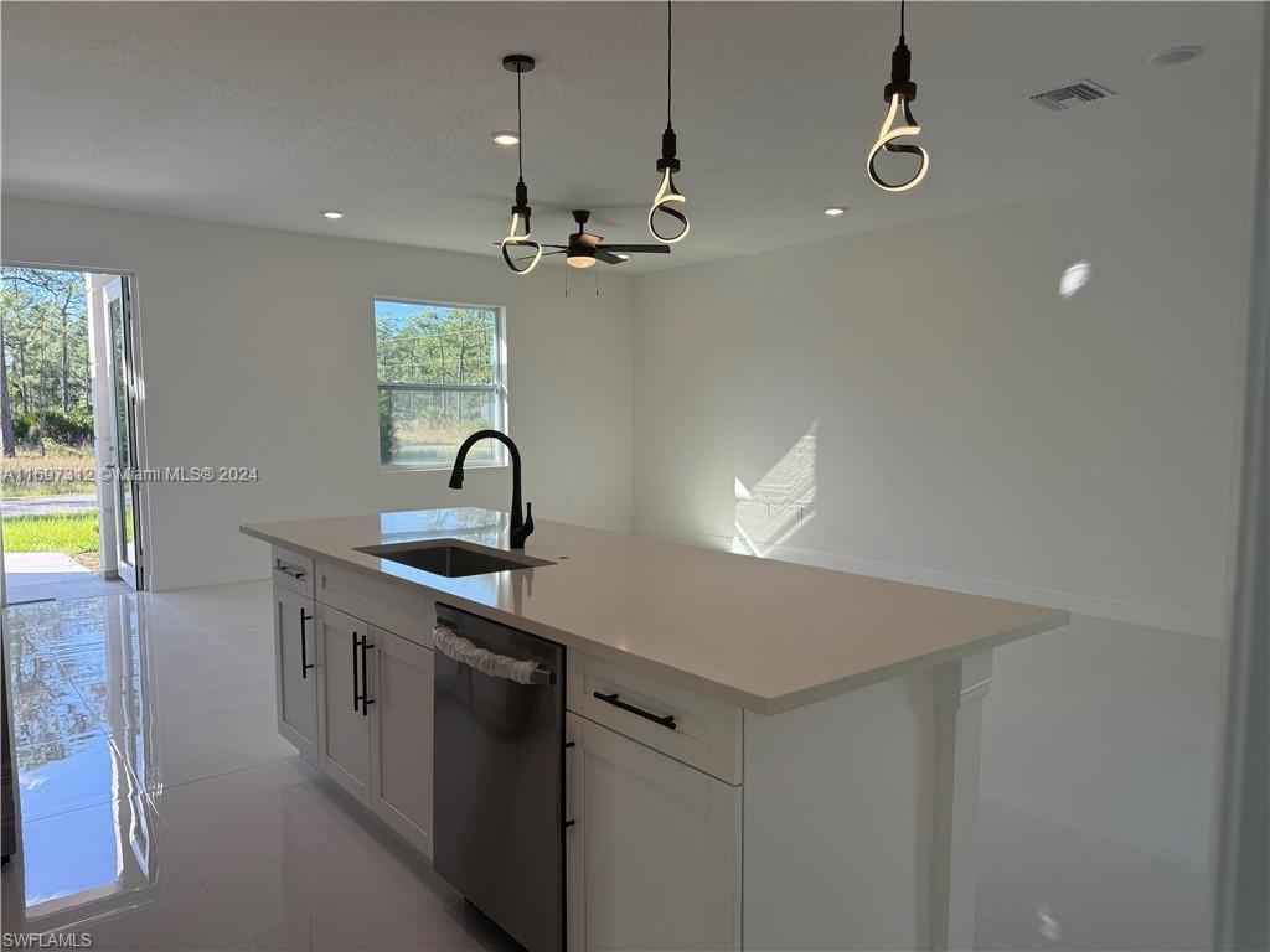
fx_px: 881
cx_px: 635
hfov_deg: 71.6
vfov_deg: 56.8
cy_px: 476
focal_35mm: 24
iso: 80
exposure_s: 1/531
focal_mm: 6.76
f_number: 1.78
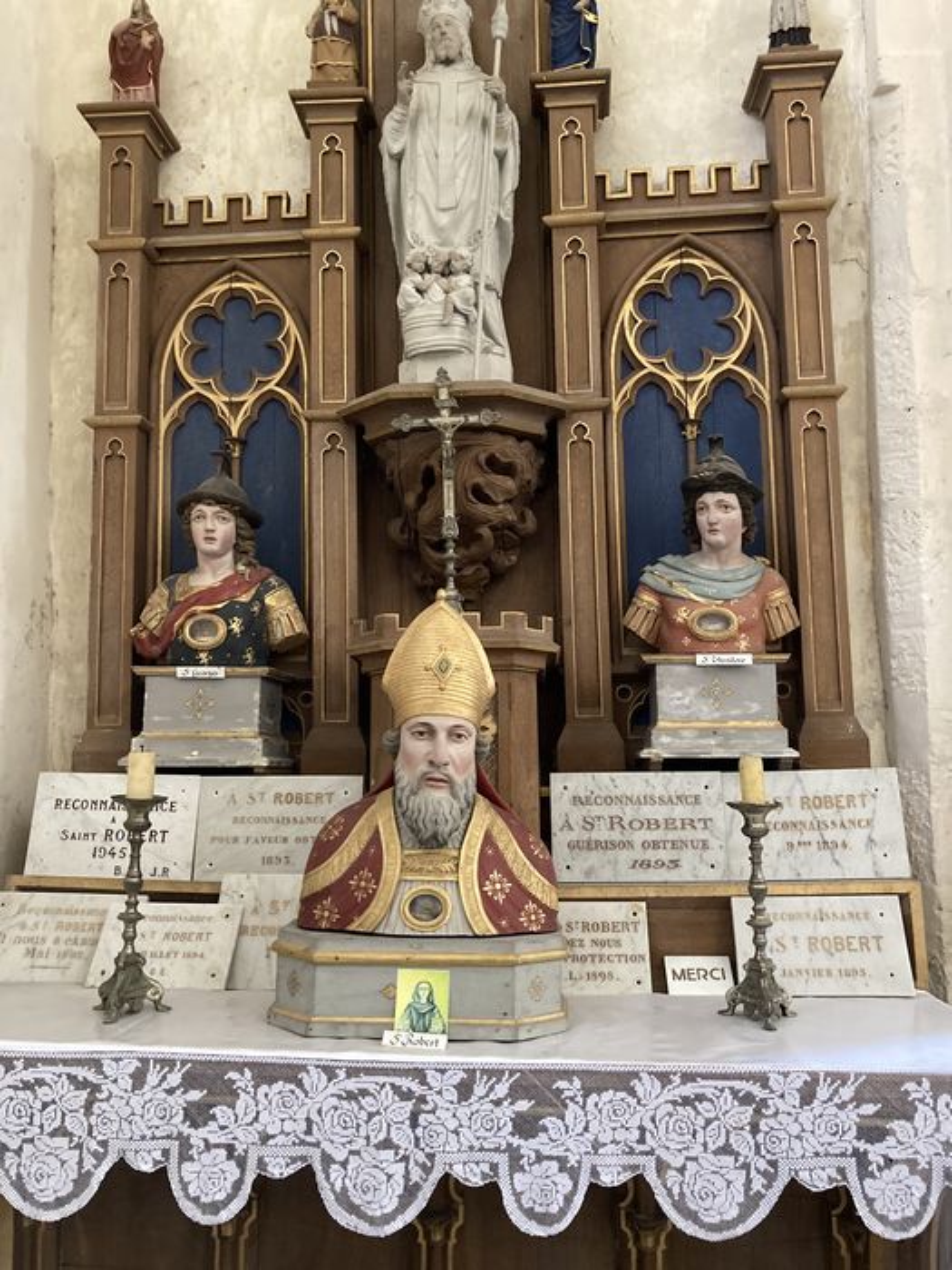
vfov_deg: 63.4
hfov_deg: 49.7
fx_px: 1027
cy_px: 635
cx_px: 476
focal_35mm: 28
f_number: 1.8
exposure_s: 1/30
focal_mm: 3.99
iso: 640
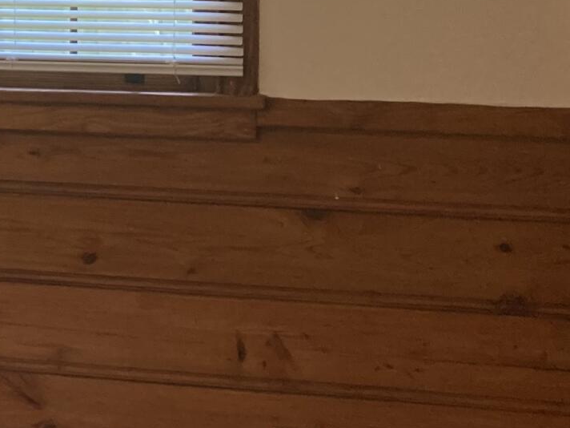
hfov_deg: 15.2
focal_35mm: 118
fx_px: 1943
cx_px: -343
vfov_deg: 12.4
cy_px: -34
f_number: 1.8
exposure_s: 1/60
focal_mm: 3.99
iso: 80
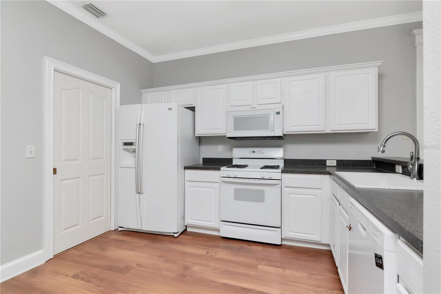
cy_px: 147
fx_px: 202
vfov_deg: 72.0
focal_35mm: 16
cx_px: 220
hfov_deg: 95.0
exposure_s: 1/200
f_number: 8
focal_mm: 11
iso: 800
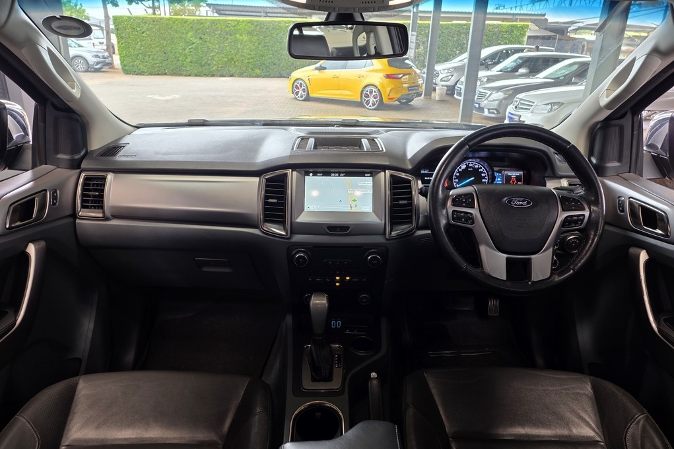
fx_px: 449
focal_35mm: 24
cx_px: 337
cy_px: 217
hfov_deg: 73.8
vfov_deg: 53.1
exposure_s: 1/50
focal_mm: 6.25
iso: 80
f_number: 1.7
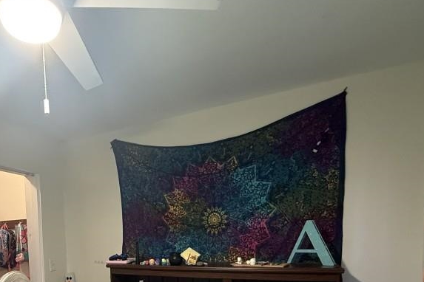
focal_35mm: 26
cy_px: 261
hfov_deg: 66.7
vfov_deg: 44.5
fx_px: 306
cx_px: 127
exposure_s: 1/60
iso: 640
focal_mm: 2.22
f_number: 2.2
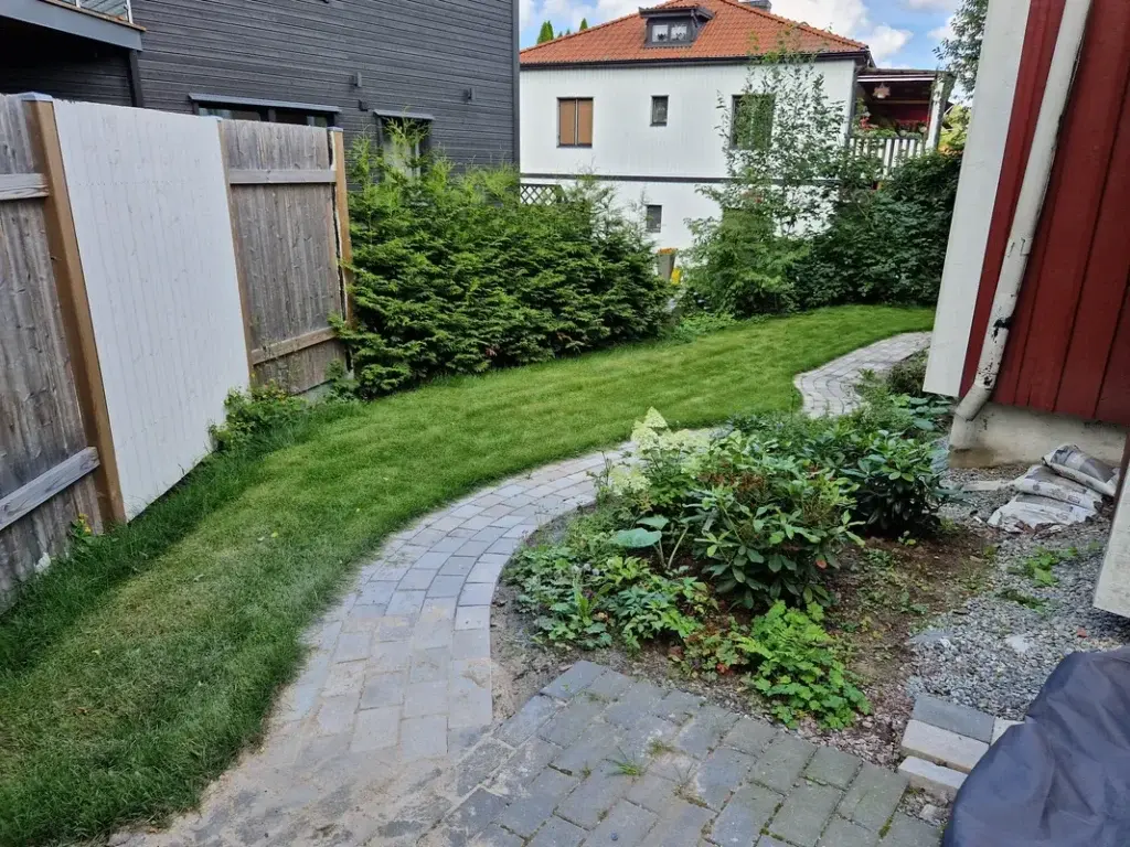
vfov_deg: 58.9
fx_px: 751
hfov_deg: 73.9
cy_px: 424
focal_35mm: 23
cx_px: 565
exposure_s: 1/328
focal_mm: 5.4
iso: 50
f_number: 1.8
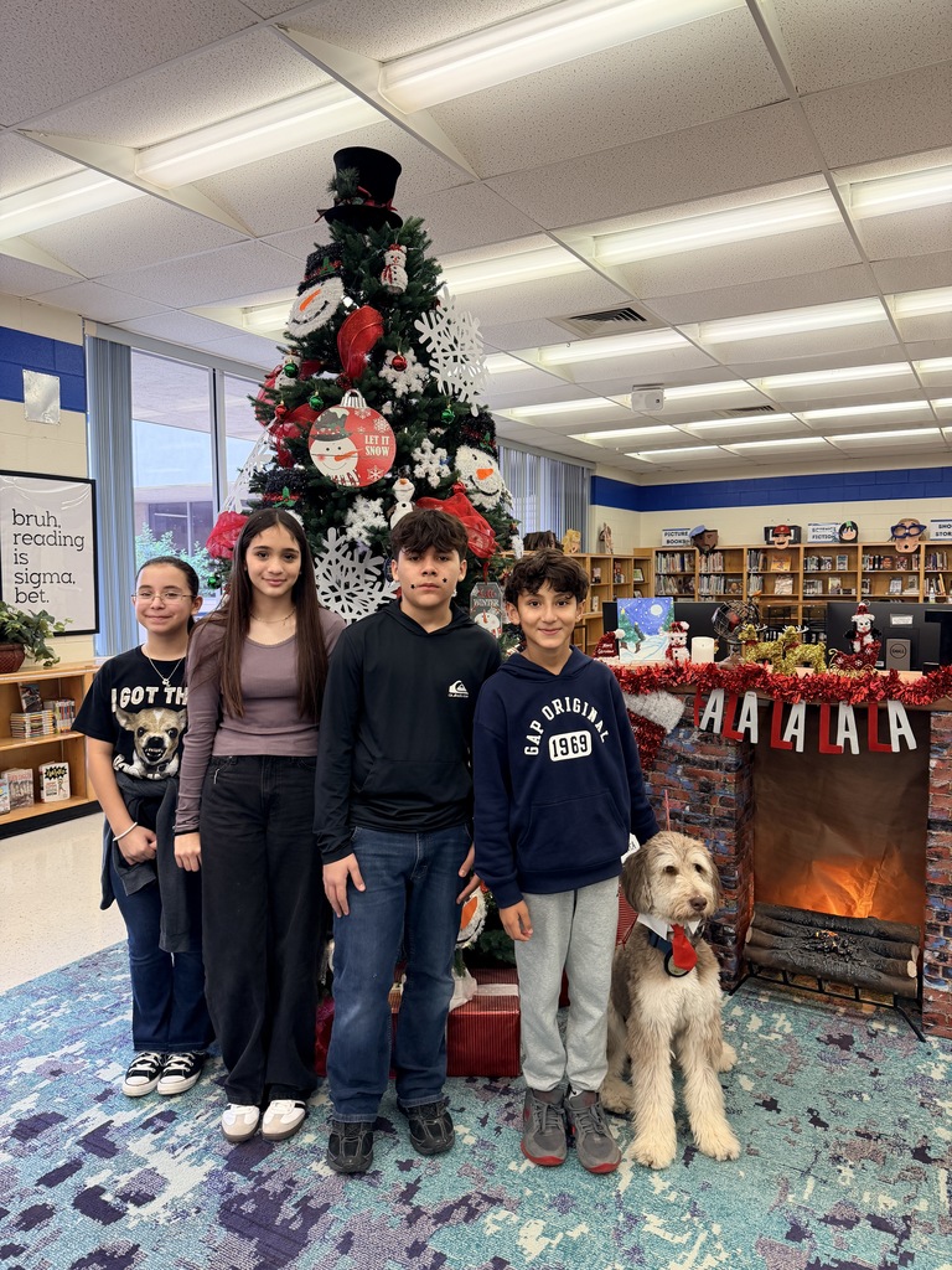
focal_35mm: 24
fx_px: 880
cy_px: 635
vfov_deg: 71.6
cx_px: 476
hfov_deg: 56.8
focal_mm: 6.76
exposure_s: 1/196
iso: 200
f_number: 1.78
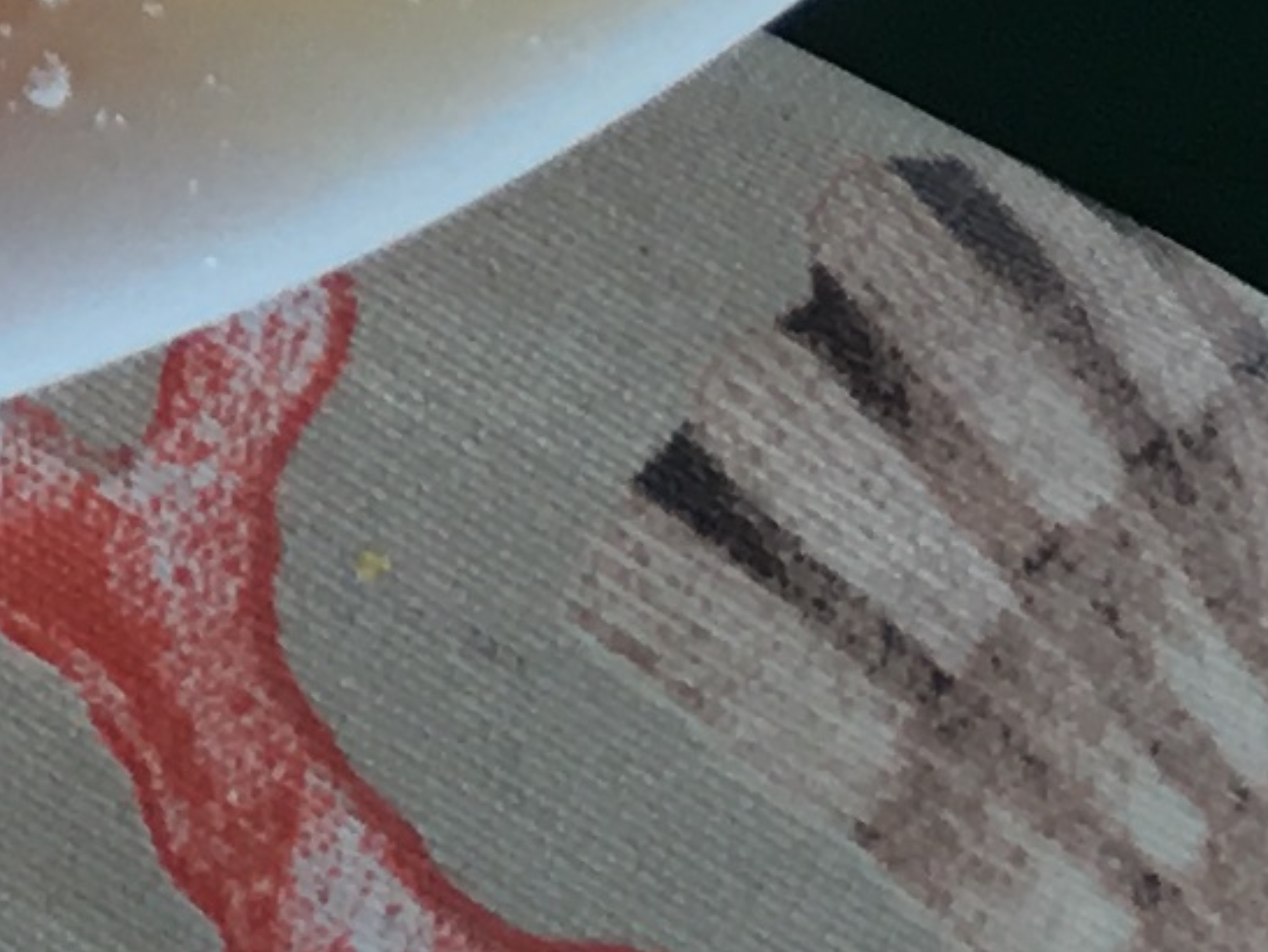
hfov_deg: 8.8
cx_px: -1159
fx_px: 7842
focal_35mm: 214
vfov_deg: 6.2
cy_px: -2331
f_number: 2.2
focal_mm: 4.15
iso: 40
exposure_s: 1/100
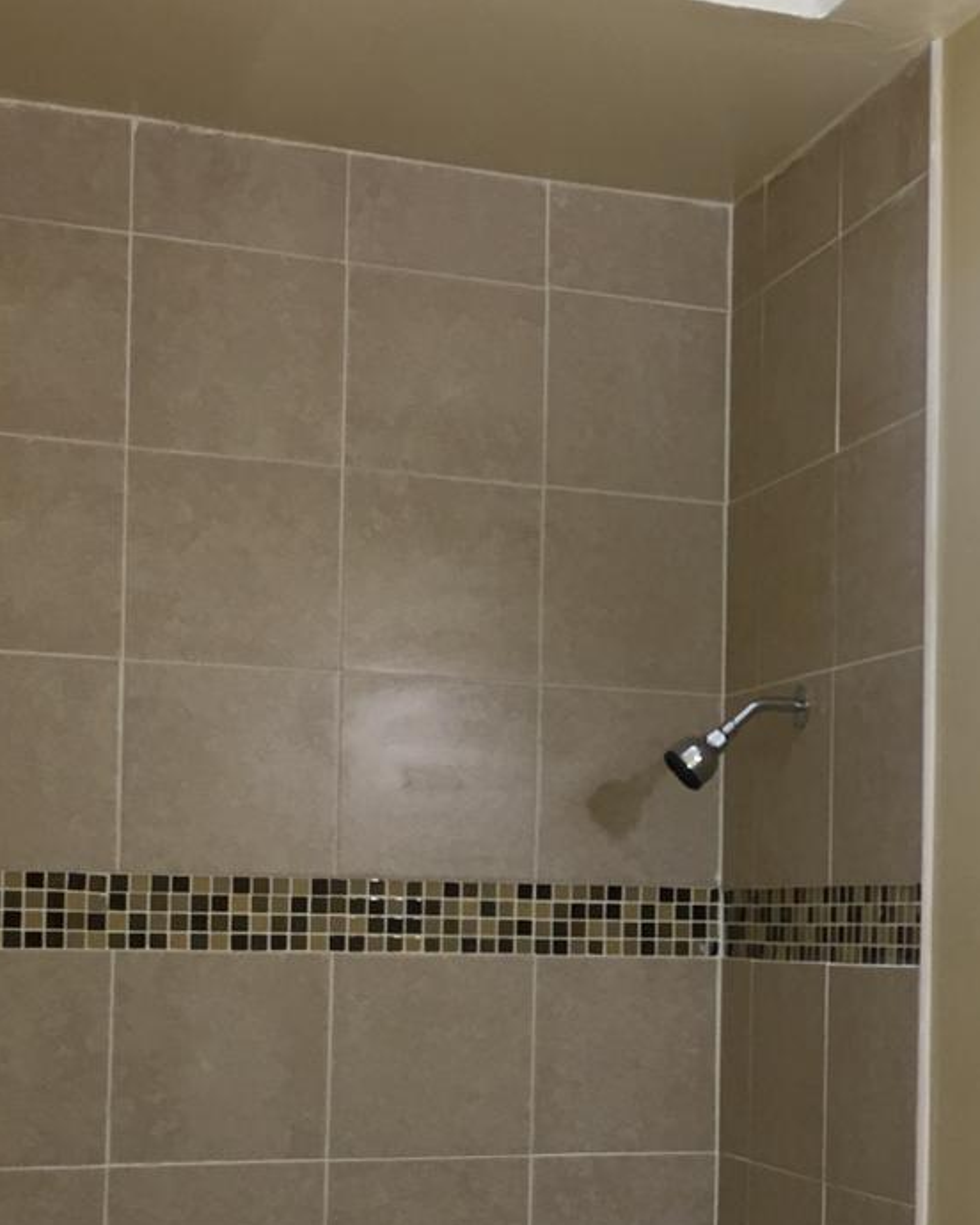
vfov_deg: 29.7
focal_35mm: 63
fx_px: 2284
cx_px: 806
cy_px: 879
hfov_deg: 23.8
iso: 25
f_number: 2.2
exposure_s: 1/15
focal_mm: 4.15
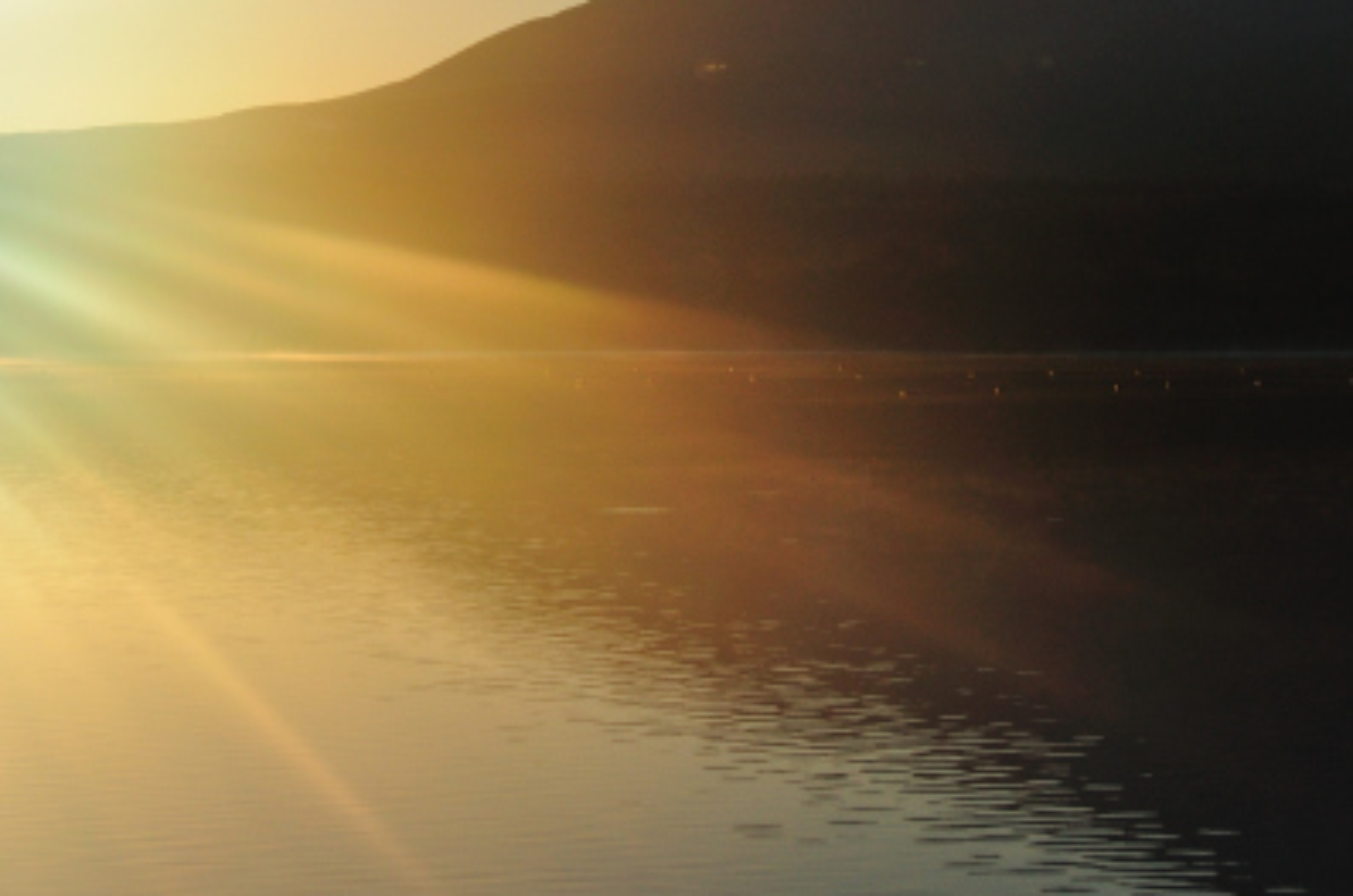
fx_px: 4538
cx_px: 794
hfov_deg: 16.9
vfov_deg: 11.2
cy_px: 66
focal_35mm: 121
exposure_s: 1/4000
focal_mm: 40
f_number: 8
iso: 400
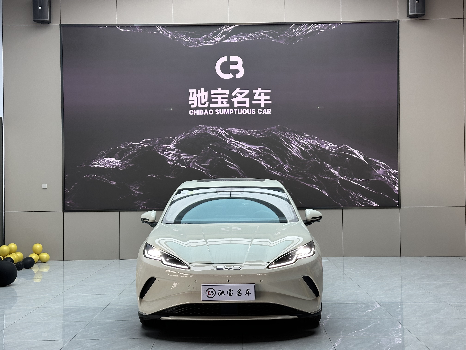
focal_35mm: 48
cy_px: 175
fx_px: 646
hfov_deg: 39.7
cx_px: 233
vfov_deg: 30.3
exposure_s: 1/100
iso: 80
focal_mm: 6.86
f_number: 1.78
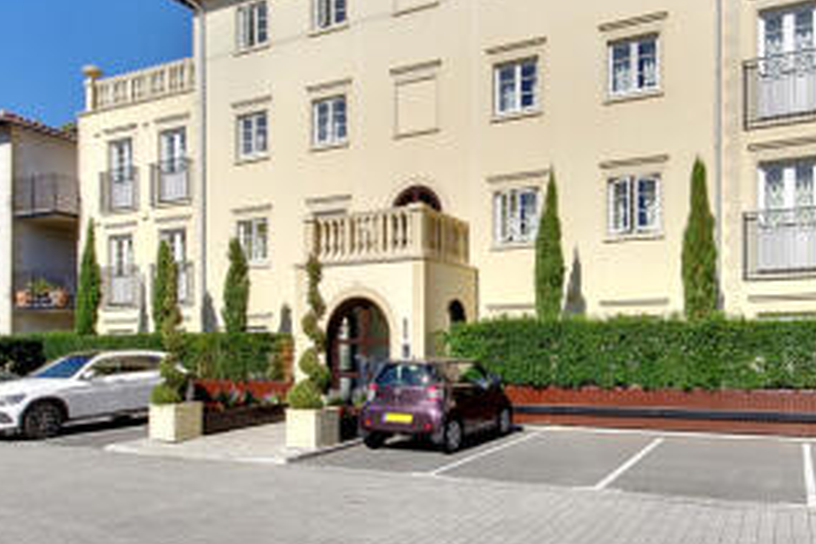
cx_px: 497
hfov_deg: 70.6
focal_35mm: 25
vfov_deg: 50.9
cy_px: 213
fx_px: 567
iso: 100
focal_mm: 10
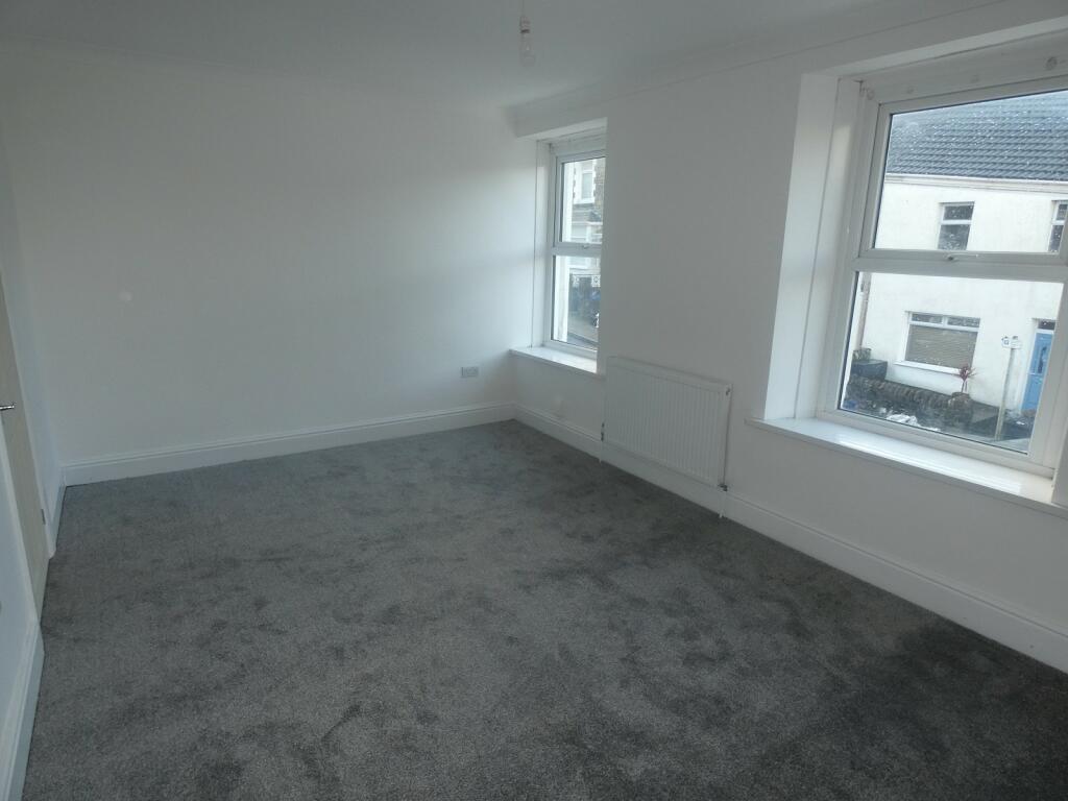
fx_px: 617
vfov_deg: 66.0
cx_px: 534
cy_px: 400
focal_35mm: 20
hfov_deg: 81.7
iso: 125
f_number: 2.8
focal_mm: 3.6
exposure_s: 1/60
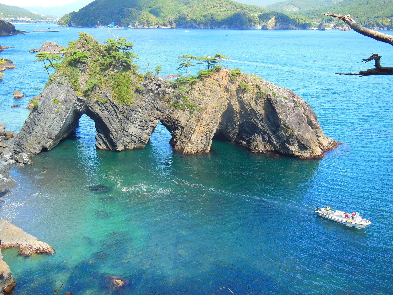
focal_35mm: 39
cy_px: 148
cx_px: 196
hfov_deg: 47.9
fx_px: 443
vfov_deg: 36.8
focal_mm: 6.9
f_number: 4.1
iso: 160
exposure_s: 1/250
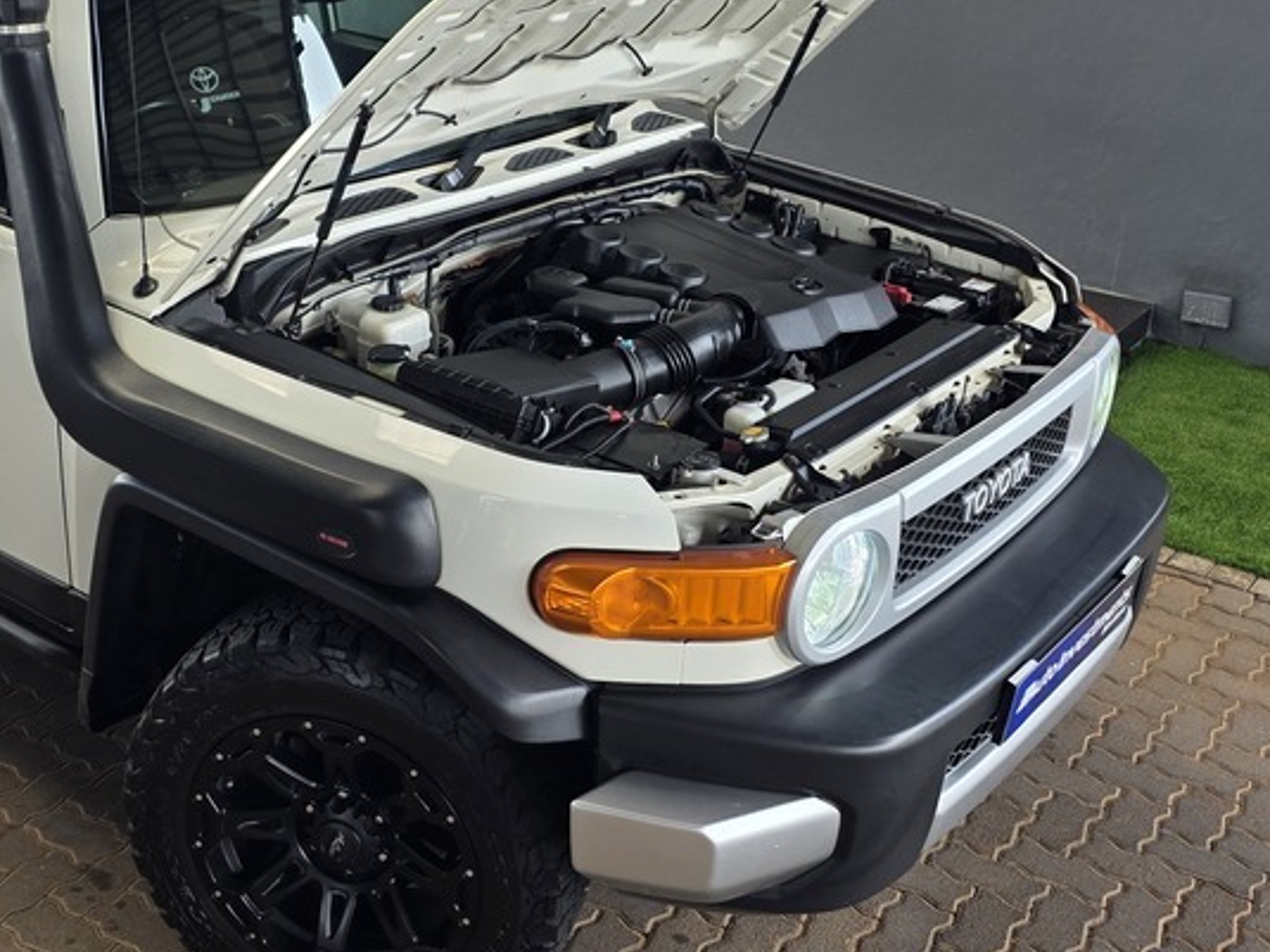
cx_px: 456
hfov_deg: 42.5
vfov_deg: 32.7
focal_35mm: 44
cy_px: 358
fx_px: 1614
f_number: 1.7
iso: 64
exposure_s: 1/180
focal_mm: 6.25
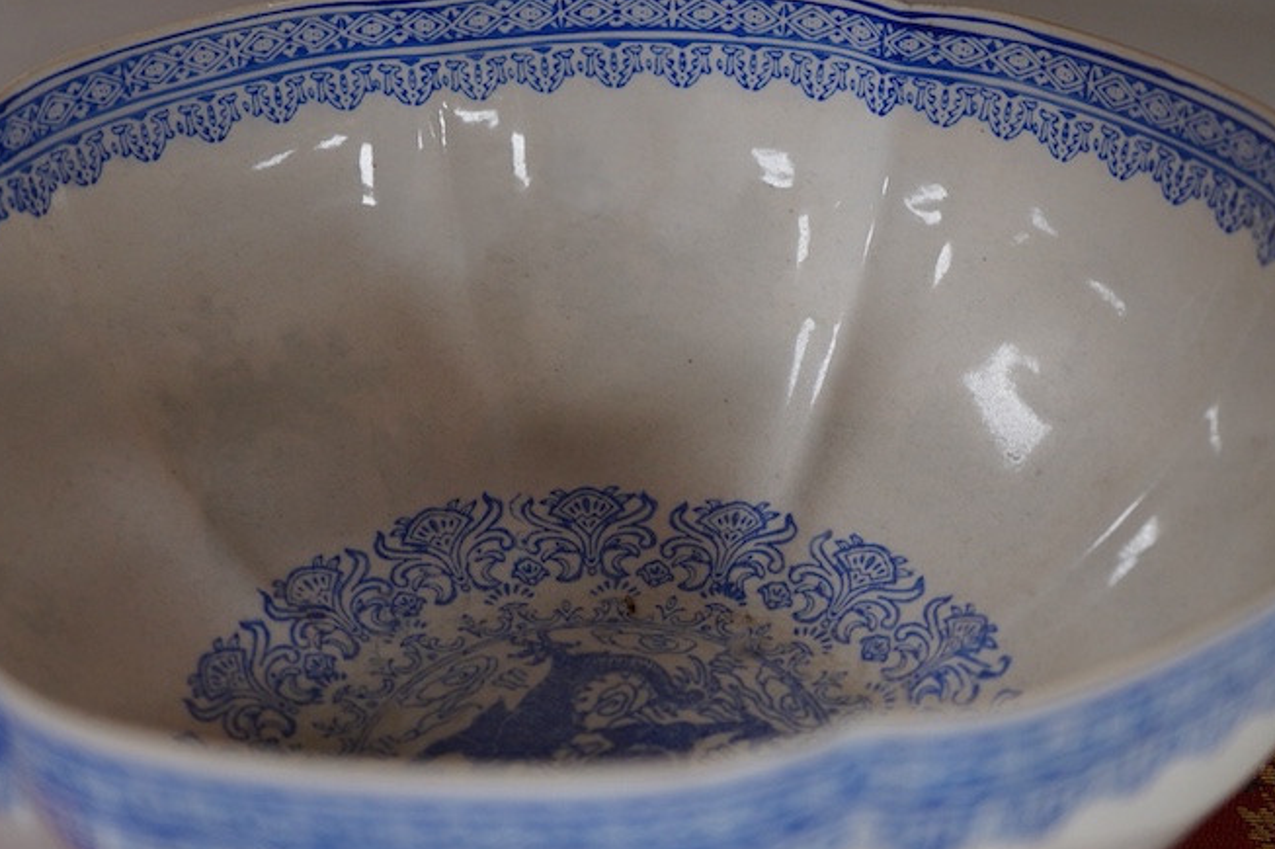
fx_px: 2195
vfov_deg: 21.9
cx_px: 633
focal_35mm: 62
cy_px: 379
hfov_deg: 32.4
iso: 800
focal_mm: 30
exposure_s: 1/125
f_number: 3.5
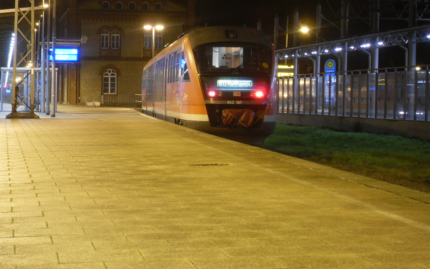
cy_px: 133
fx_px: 1277
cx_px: 215
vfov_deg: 12.0
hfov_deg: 19.1
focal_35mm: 109
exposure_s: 3
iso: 80
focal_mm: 18.1
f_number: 5.2
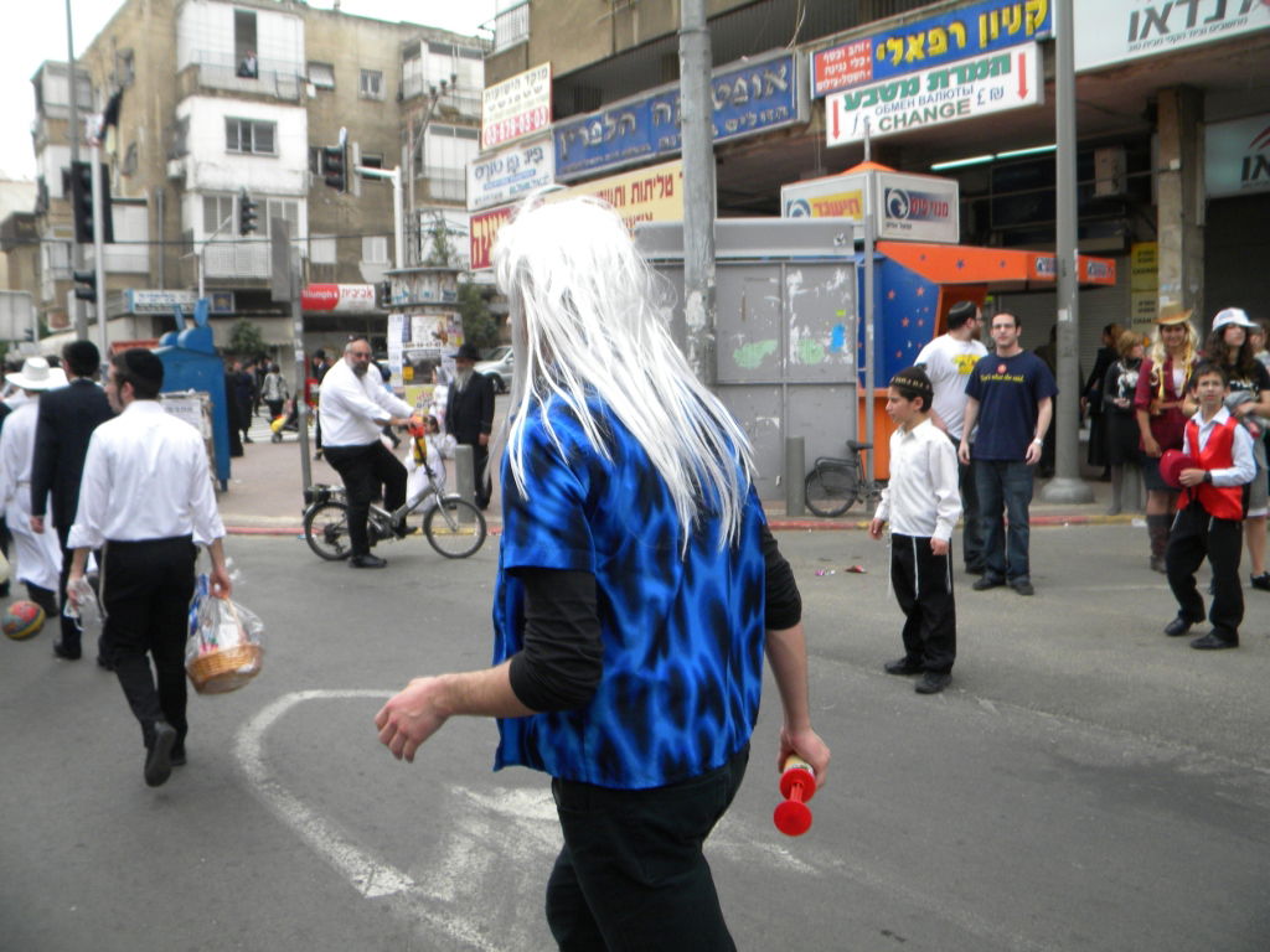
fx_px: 1027
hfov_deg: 63.4
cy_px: 476
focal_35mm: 28
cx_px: 635
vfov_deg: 49.7
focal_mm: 5
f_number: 3.5
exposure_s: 1/556
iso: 150
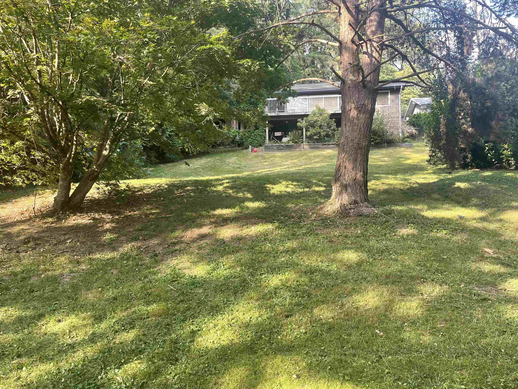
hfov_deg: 67.3
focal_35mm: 26
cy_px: 194
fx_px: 389
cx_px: 259
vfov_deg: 53.1
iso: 40
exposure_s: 1/121
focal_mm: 4.2
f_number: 1.6
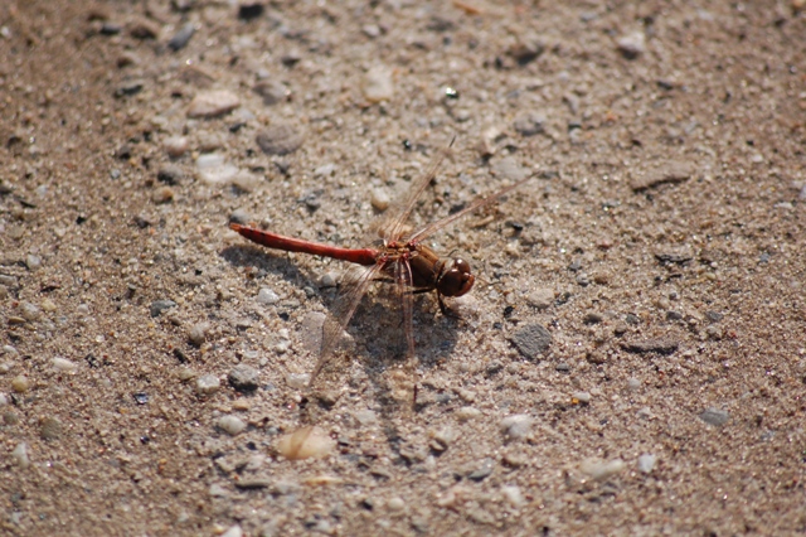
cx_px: 403
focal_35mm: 450
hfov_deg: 4.6
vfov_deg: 3.1
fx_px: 10069
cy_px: 268
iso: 400
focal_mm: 300
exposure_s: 1/1250
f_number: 5.6
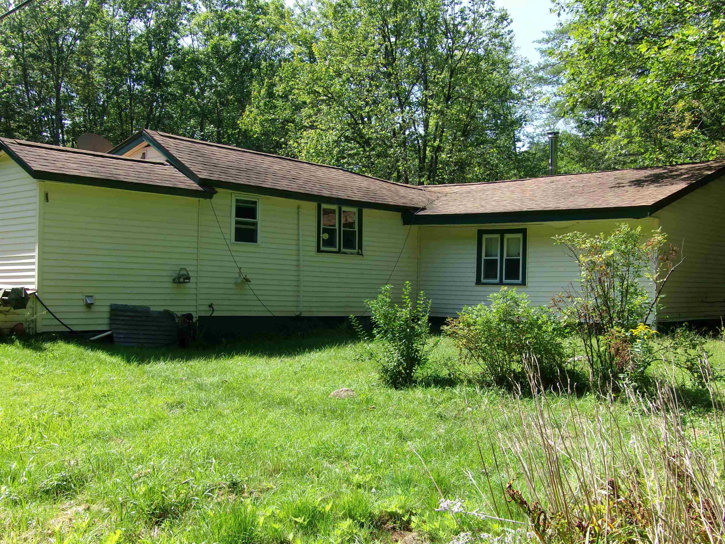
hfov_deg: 45.8
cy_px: 272
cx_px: 362
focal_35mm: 41
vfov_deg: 35.1
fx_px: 859
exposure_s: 1/105
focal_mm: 7.2
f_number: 8.46
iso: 100
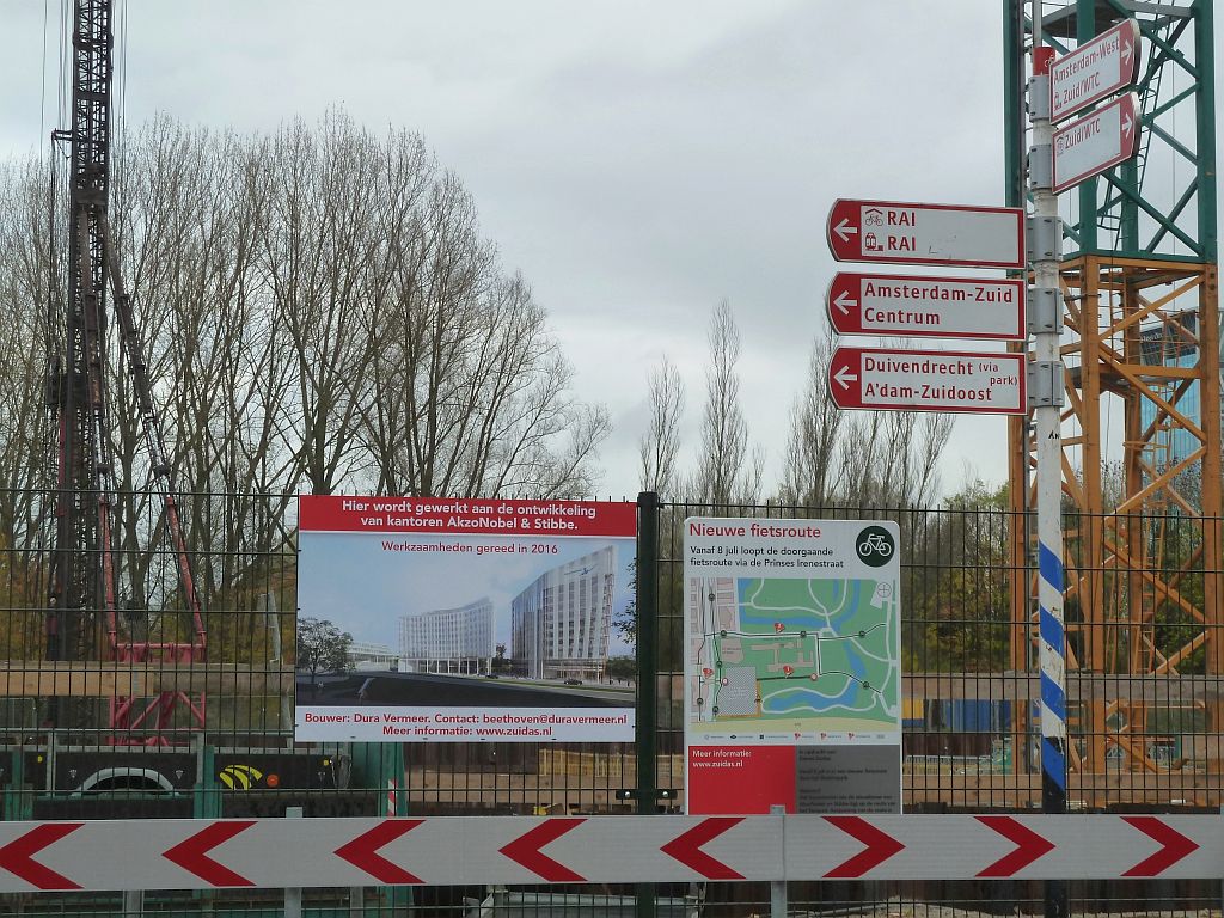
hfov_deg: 25.0
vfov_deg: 18.9
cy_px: 459
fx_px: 2758
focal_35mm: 78
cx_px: 612
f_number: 4.2
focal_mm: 12.8
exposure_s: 1/160
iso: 125
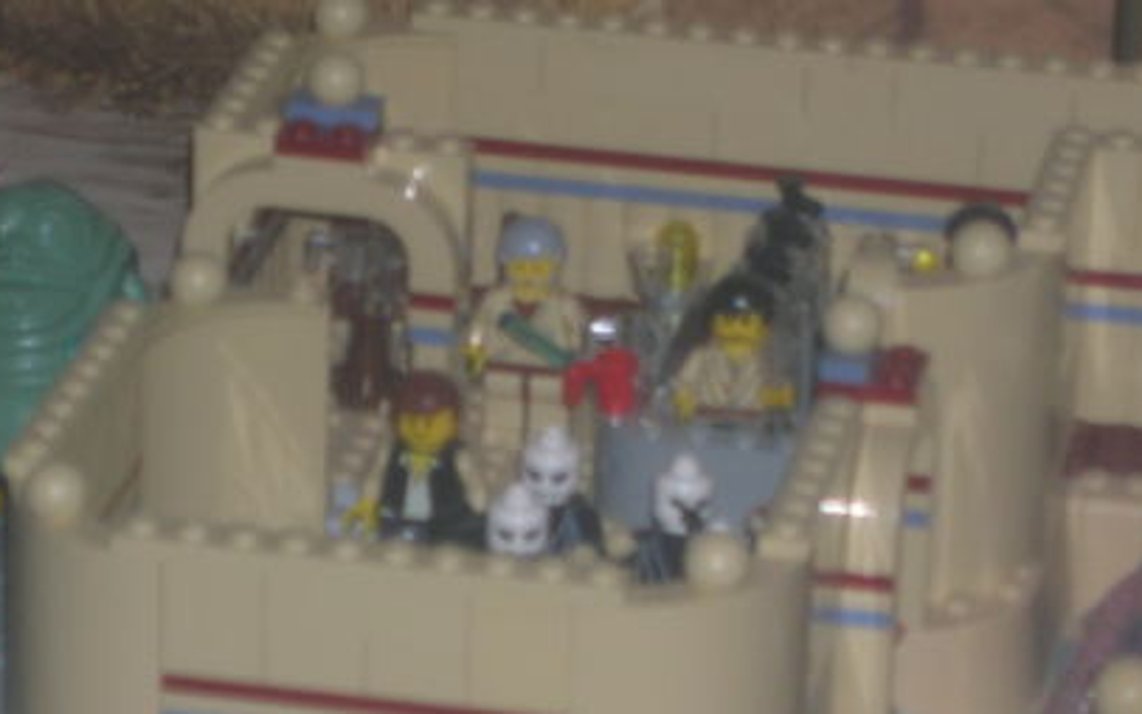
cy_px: 708
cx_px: 458
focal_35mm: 213
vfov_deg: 6.2
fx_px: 6631
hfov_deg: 9.8
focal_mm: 17.1
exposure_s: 1/60.1
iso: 53
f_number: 4.9
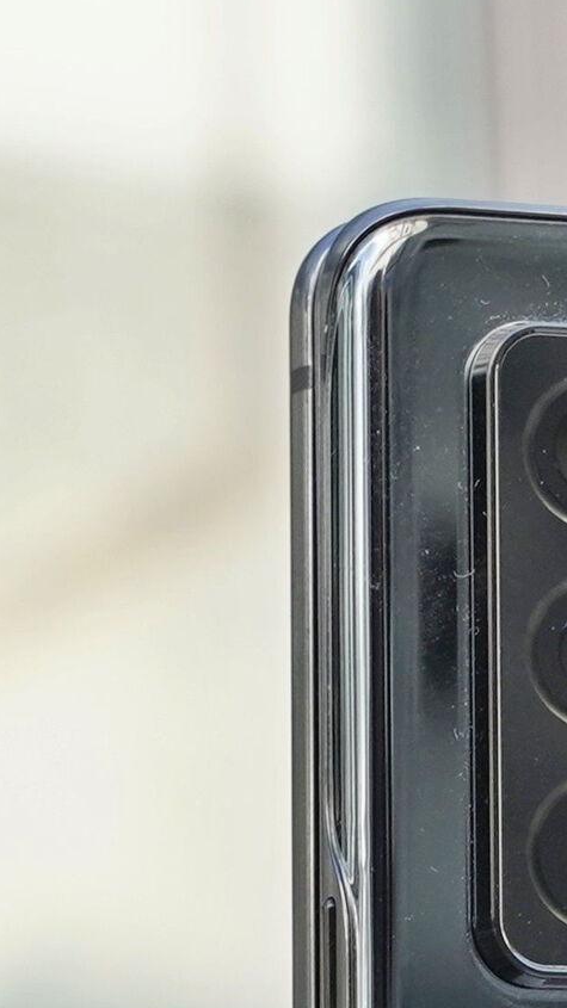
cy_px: 750
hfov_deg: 11.8
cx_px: 683
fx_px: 2674
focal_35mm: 100
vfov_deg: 21.2
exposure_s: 1/250
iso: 500
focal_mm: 42
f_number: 6.3
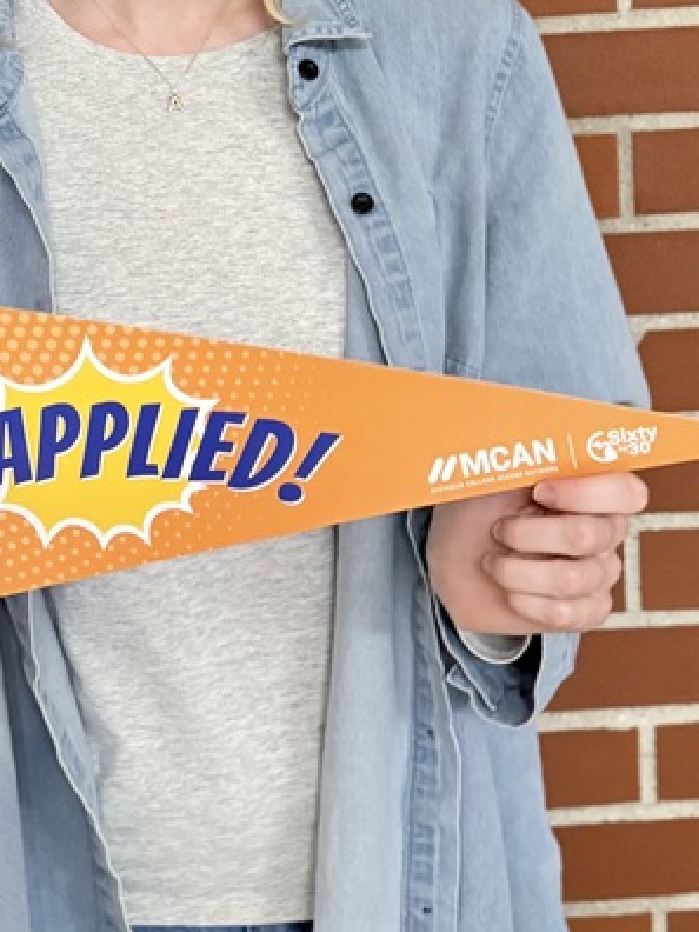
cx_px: 209
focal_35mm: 62
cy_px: 151
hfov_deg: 23.5
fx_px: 1669
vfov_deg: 30.2
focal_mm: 6.76
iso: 640
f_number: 1.78
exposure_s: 1/40
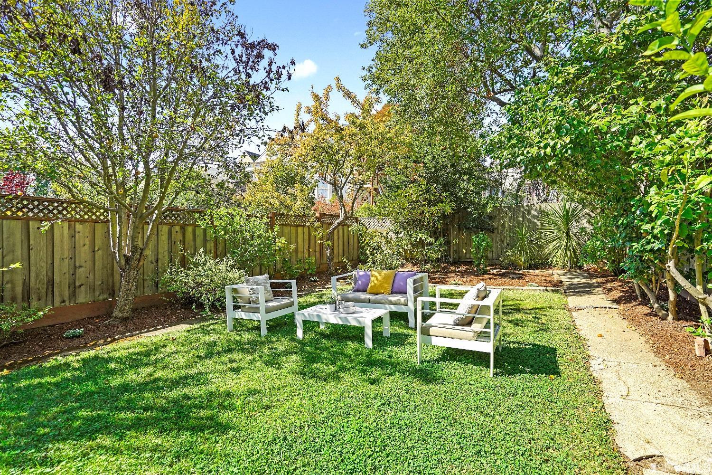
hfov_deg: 96.7
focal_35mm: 16
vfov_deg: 73.7
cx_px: 356
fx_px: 316
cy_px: 238
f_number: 5.6
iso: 1250
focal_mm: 16
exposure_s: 1/640
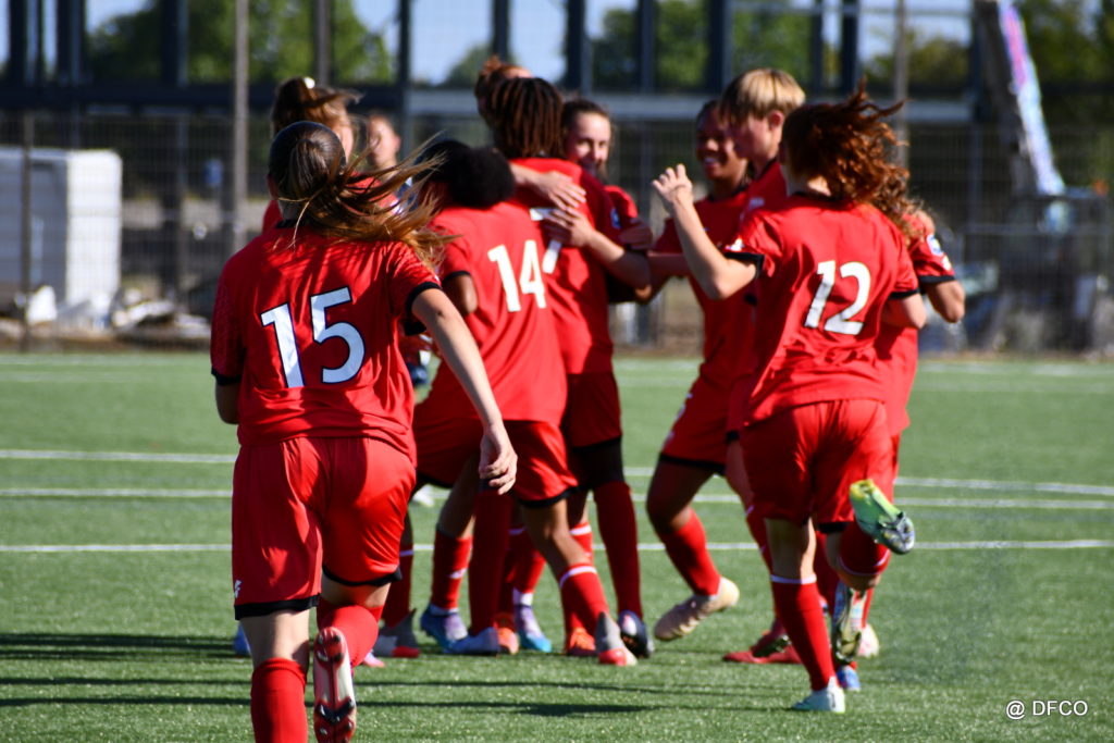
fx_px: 13926
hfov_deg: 4.6
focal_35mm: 450
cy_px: 372
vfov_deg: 3.1
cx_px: 557
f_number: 8
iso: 180
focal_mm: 300
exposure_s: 1/500
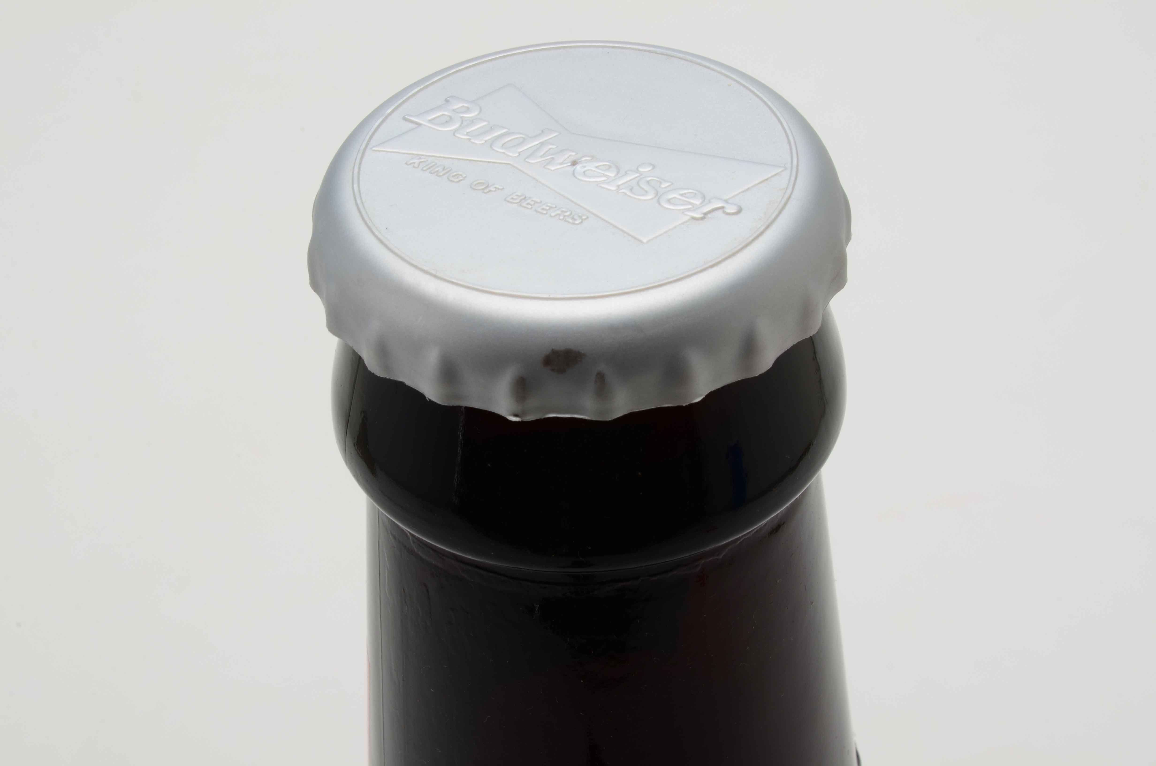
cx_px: 578
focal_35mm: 82
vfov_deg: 16.5
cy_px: 383
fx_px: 2644
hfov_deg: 24.7
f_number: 29
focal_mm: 55
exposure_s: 1/160
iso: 100
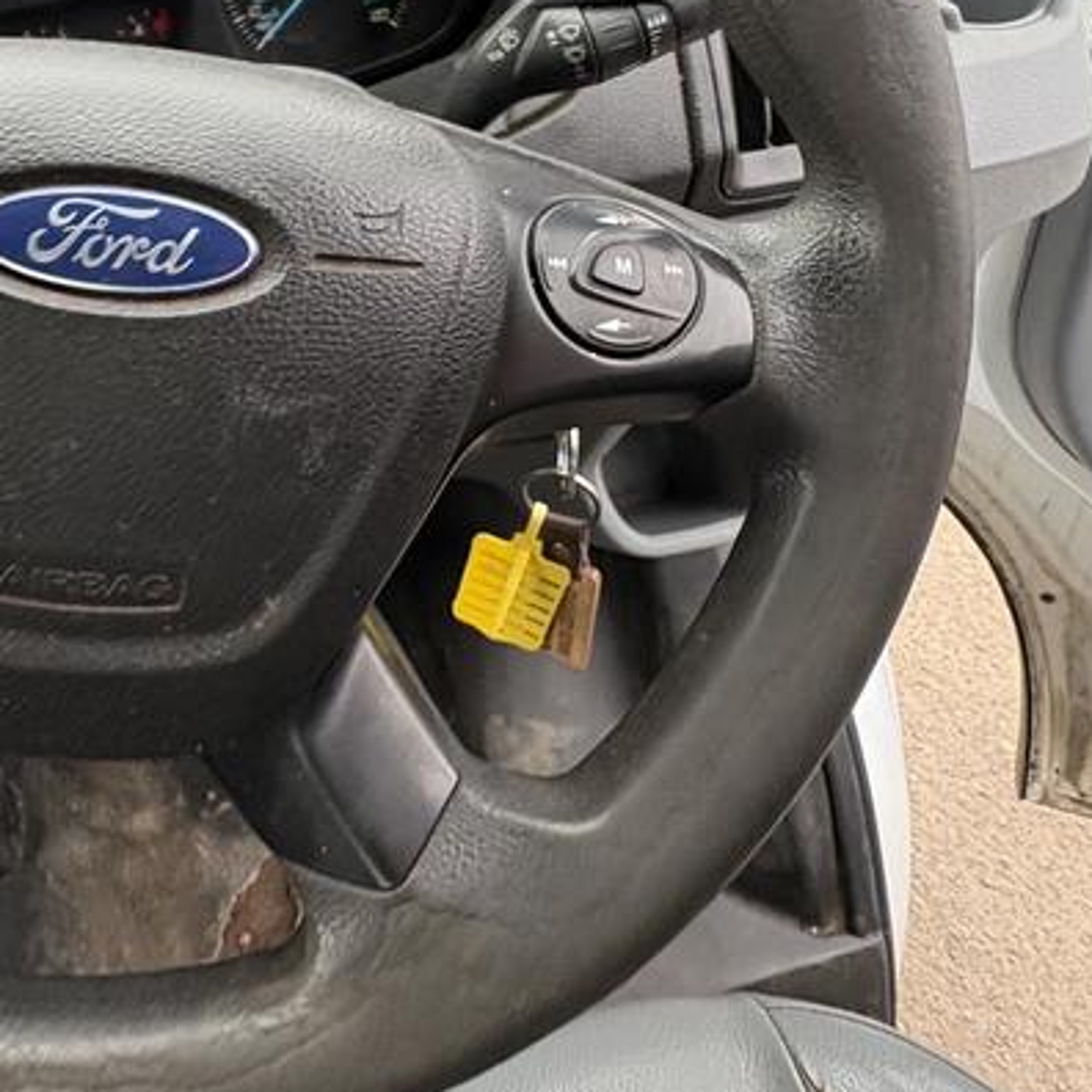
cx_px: 243
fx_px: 999
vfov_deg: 53.7
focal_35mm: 28
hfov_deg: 54.0
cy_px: 229
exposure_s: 1/99
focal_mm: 2.22
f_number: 2.2
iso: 200
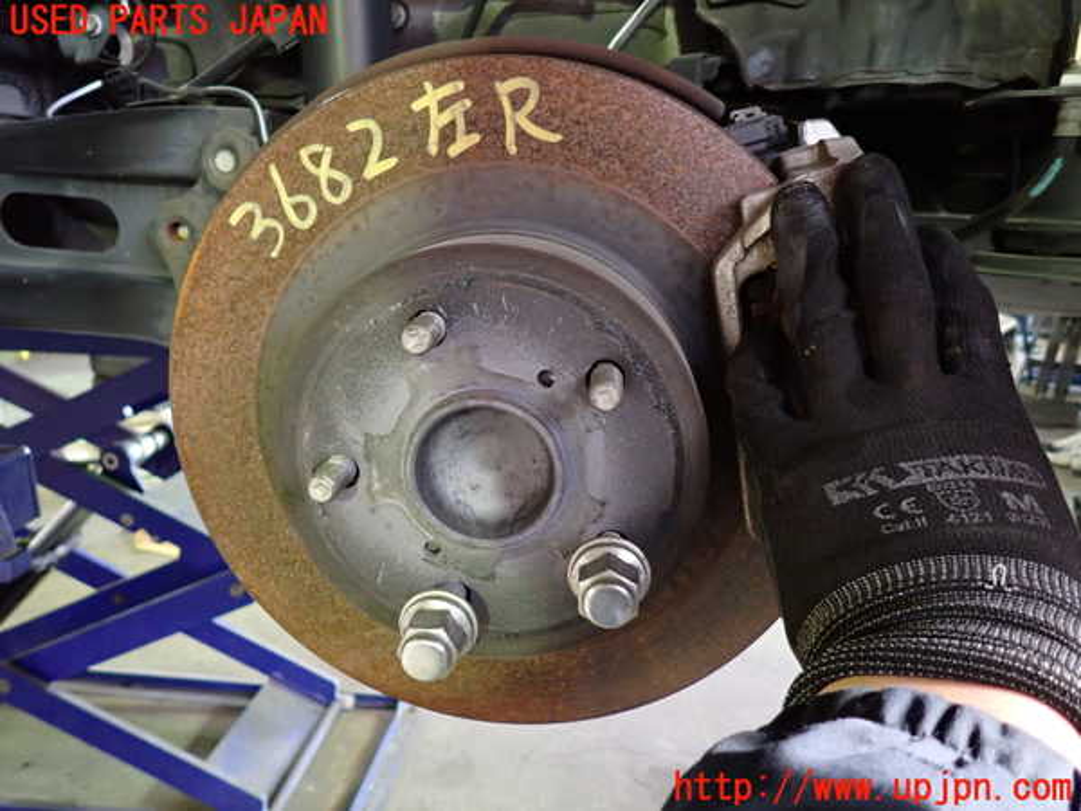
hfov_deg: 69.4
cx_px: 540
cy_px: 406
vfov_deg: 54.9
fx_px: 781
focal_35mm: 25
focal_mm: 4.5
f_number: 2
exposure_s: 1/30
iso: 640
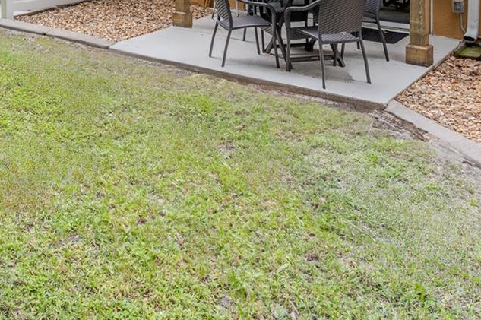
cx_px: 103
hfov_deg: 43.5
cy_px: -78
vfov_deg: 27.0
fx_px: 574
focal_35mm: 43
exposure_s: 1/40
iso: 100
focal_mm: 17
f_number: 8
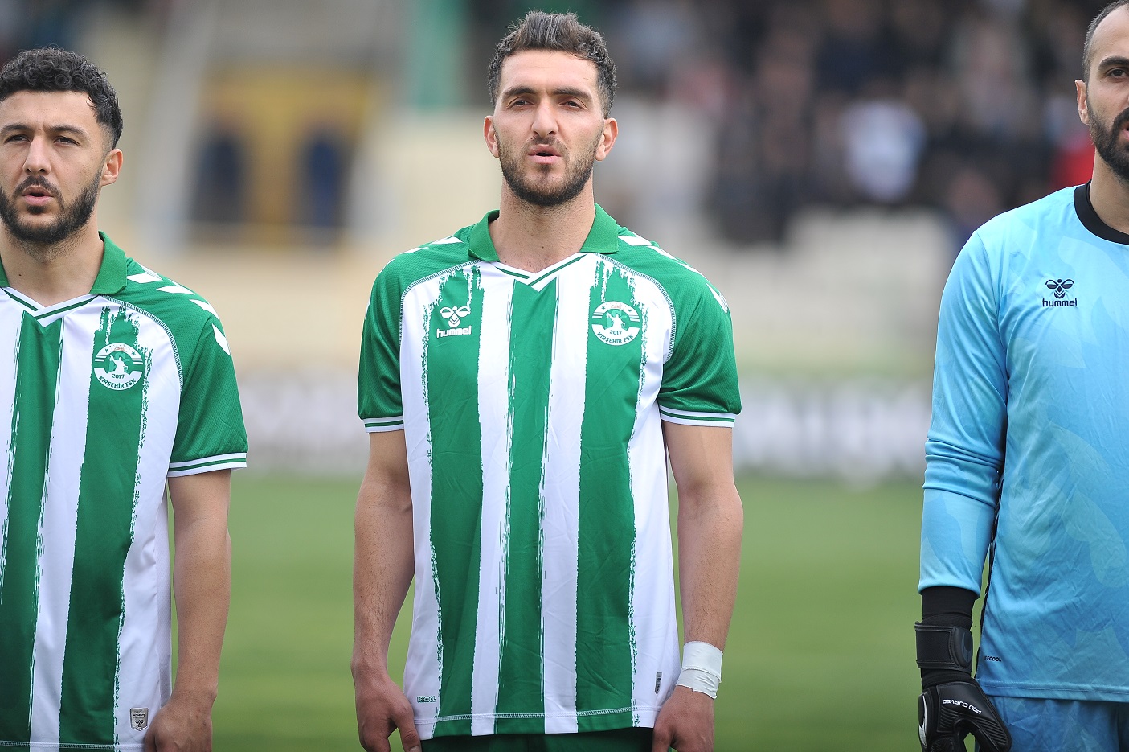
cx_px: 564
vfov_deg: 4.6
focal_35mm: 300
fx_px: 9402
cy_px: 376
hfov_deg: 6.9
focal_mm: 300
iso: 640
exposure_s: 1/5000
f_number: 2.8
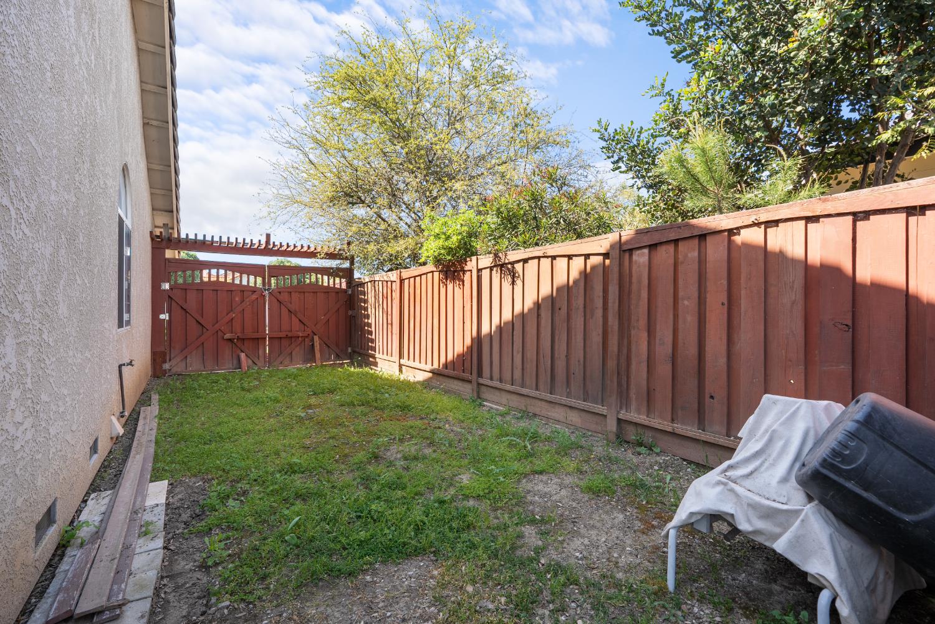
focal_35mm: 16
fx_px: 416
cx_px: 468
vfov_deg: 73.7
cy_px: 312
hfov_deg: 96.7
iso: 100
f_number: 8
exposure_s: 1/15
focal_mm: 16
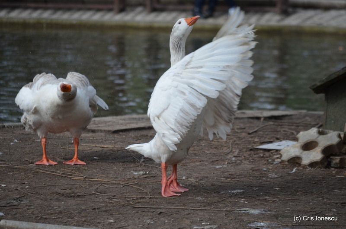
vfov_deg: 5.2
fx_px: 2518
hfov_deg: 7.9
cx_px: 173
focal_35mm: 262
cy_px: 114
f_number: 5.3
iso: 640
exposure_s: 1/1000
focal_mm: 175
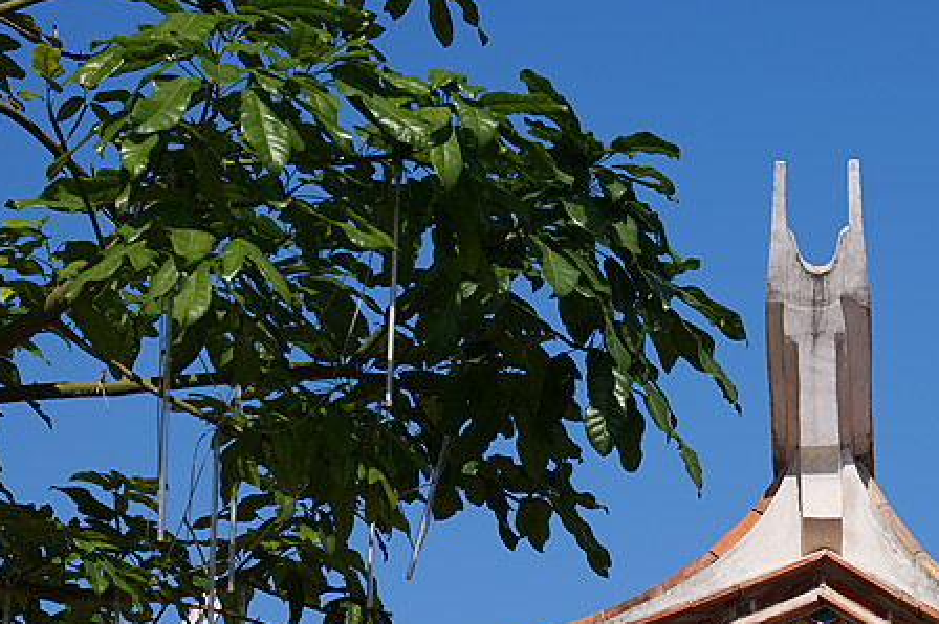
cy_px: 439
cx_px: 796
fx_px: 3258
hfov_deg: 16.2
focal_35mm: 125
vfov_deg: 10.9
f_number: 8
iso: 100
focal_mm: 70
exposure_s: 1/320
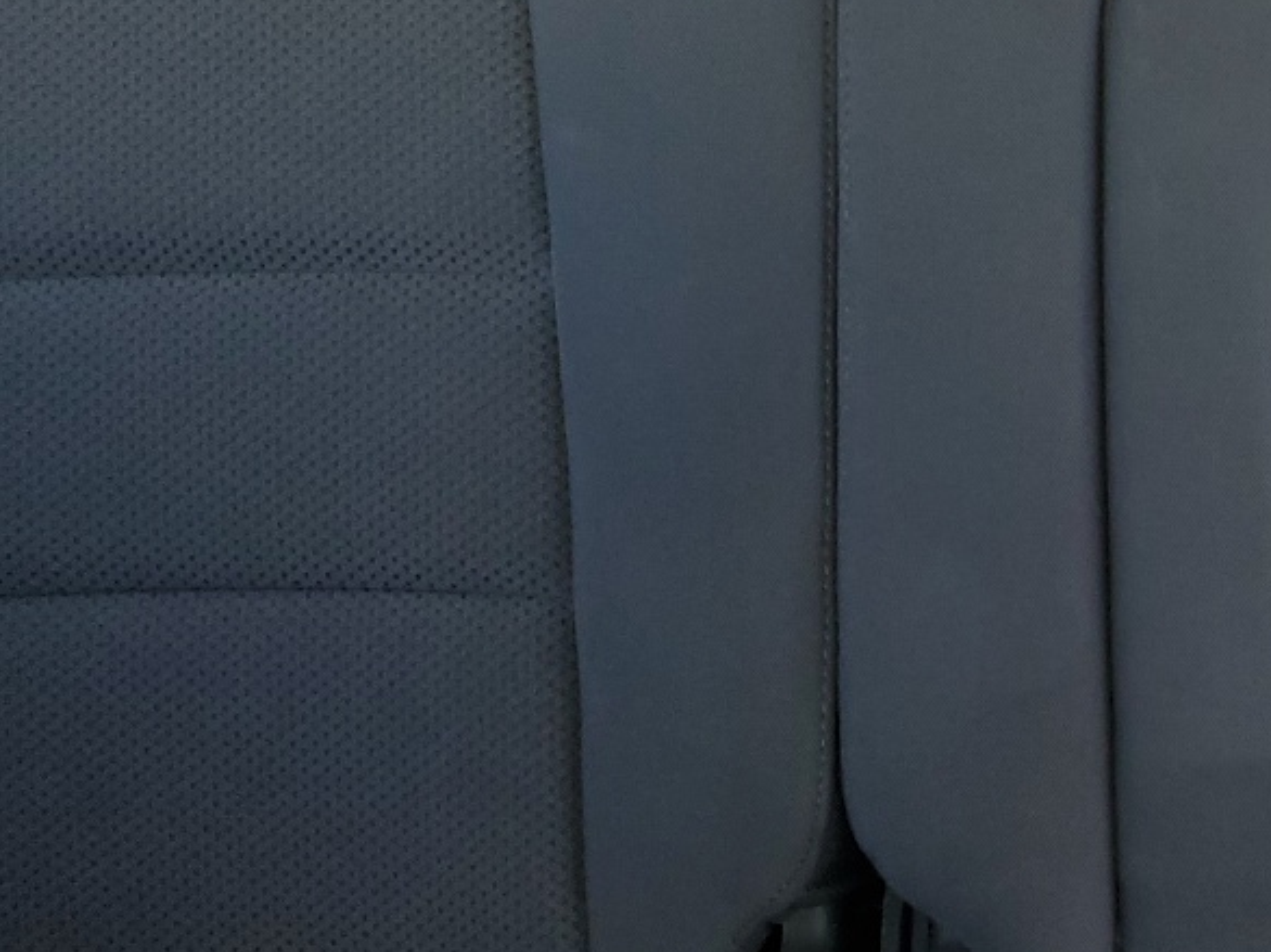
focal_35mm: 71
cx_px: 1512
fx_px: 2606
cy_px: 126
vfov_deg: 20.4
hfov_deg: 24.8
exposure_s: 1/120
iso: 57
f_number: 1.5
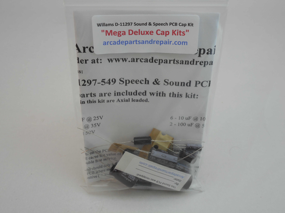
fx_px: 420
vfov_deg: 28.6
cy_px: 106
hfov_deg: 37.5
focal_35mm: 51
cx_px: 142
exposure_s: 1/40
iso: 80
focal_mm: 9.1
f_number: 4.9
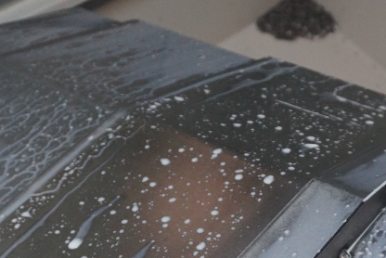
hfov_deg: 22.0
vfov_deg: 14.7
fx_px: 990
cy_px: 230
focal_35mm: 92
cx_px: 241
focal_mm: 25
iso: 1600
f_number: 4.5
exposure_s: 1/160
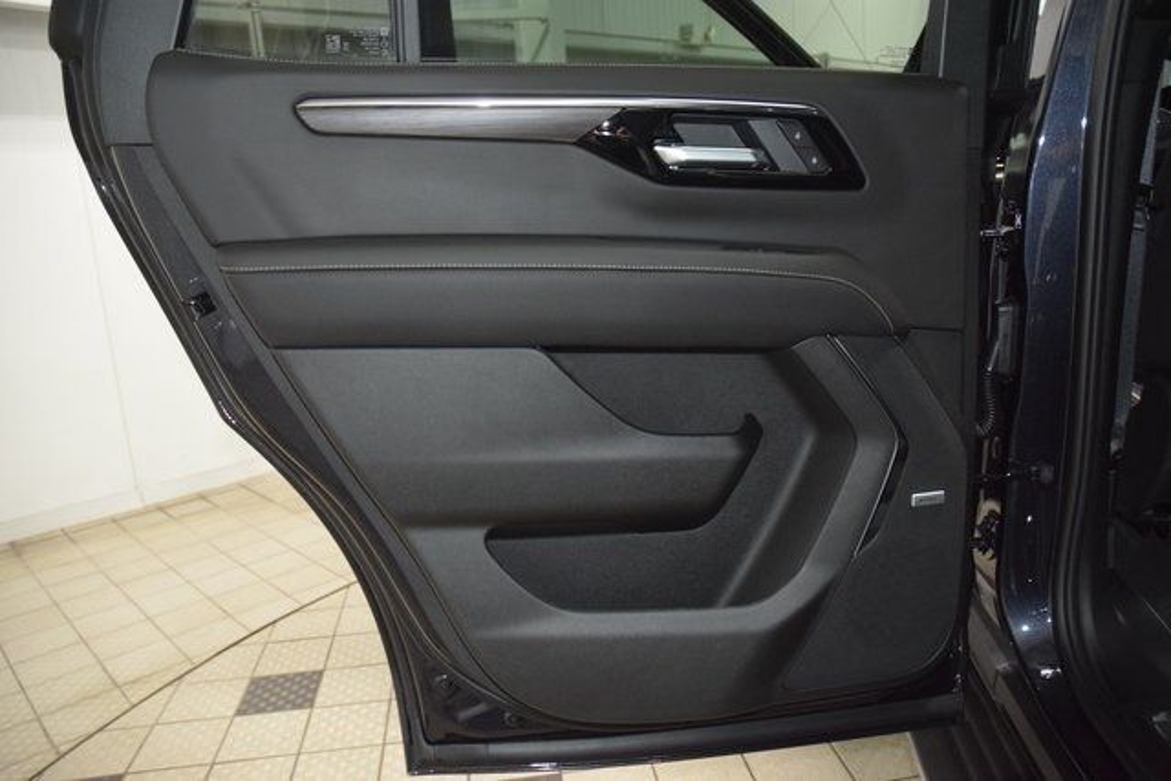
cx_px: 586
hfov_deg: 67.4
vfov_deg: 48.0
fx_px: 878
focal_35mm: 27
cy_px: 390
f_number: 3.5
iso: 2800
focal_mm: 18
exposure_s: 1/125
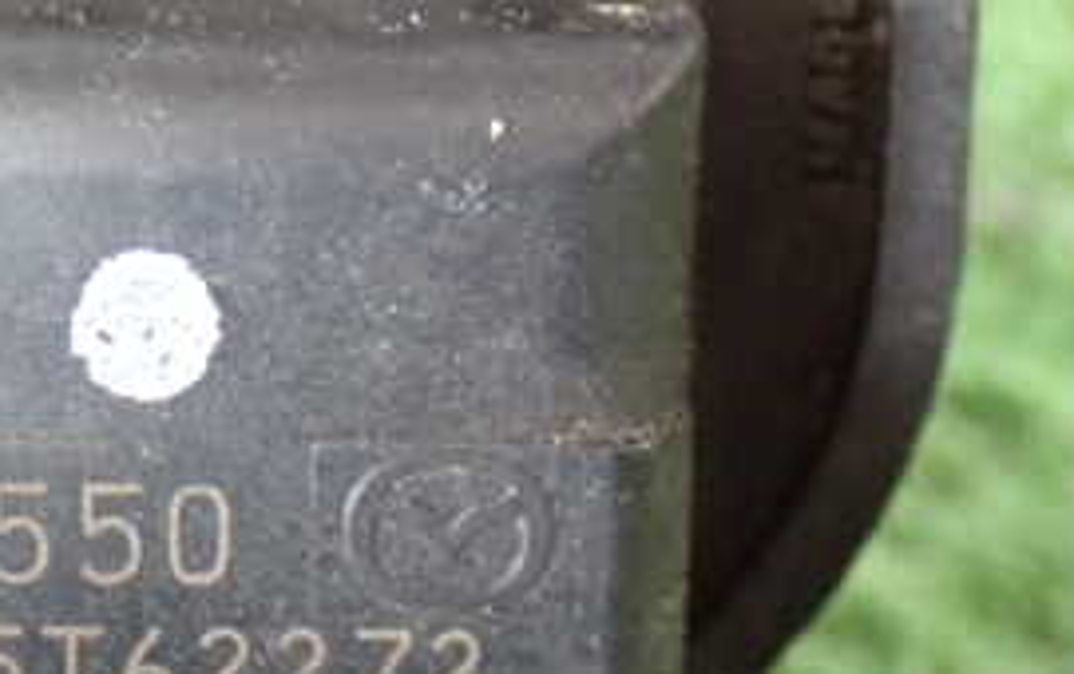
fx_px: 4600
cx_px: 285
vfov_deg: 8.4
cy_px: 289
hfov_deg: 13.3
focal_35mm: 157
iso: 800
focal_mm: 11.88
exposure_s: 1/15
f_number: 3.8
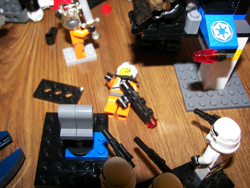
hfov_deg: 51.4
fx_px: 260
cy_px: 94
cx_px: 125
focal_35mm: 36
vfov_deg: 39.7
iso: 100
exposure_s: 1/30
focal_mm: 6
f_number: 2.8
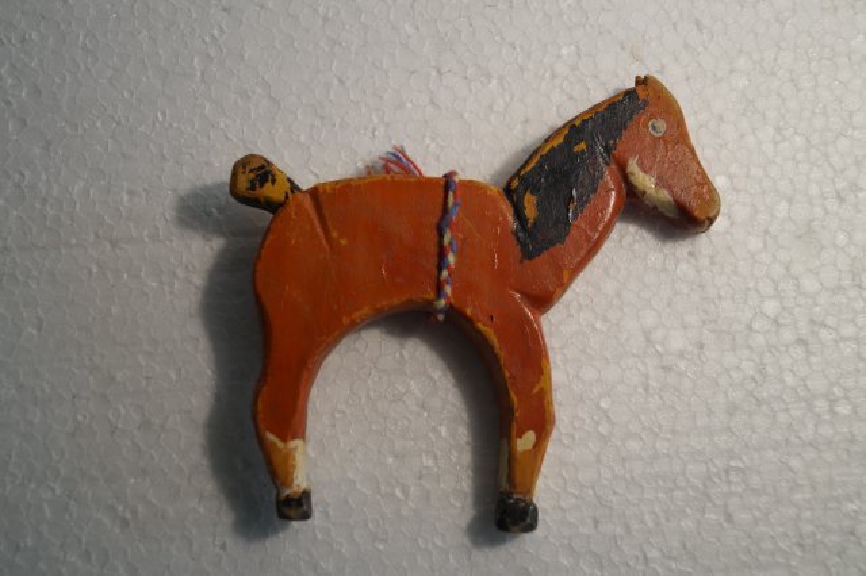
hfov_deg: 46.4
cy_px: 288
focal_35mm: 42
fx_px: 1010
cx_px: 433
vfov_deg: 31.9
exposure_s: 1/60
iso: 400
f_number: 4.5
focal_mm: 28
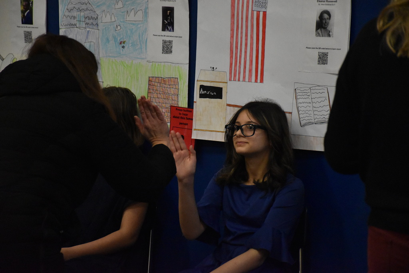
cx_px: 204
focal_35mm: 158
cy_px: 136
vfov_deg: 8.7
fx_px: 1790
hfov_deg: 13.0
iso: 6400
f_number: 5.6
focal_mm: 105
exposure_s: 1/320
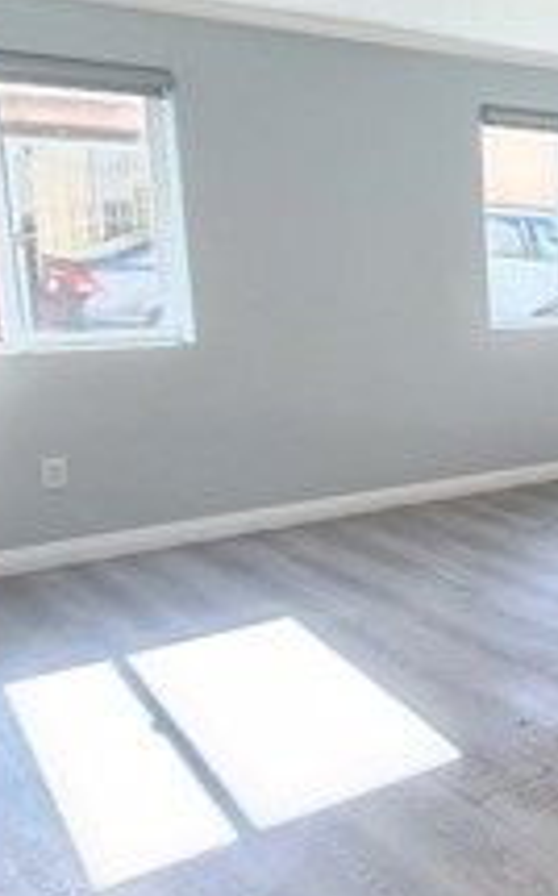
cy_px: 417
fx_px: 1000
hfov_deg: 22.4
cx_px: 937
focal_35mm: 41
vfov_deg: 48.2
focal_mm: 2.2
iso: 80
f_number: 2.2
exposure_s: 1/60
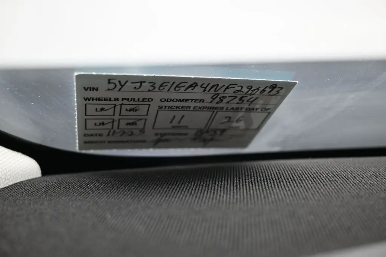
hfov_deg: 52.2
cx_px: 193
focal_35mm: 37
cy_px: 128
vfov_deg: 36.2
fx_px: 394
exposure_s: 1/125
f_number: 4.2
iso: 720
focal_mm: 24.5
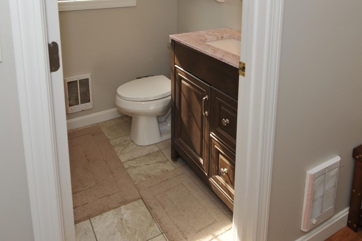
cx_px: 163
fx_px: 281
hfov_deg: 65.4
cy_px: 18
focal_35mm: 28
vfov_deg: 42.0
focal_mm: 15
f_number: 7.1
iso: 220
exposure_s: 1/60
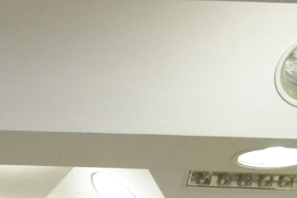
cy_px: 711
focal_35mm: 236
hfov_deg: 8.0
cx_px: -446
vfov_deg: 5.3
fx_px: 1947
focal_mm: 20
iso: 3200
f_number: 6.3
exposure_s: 1/100
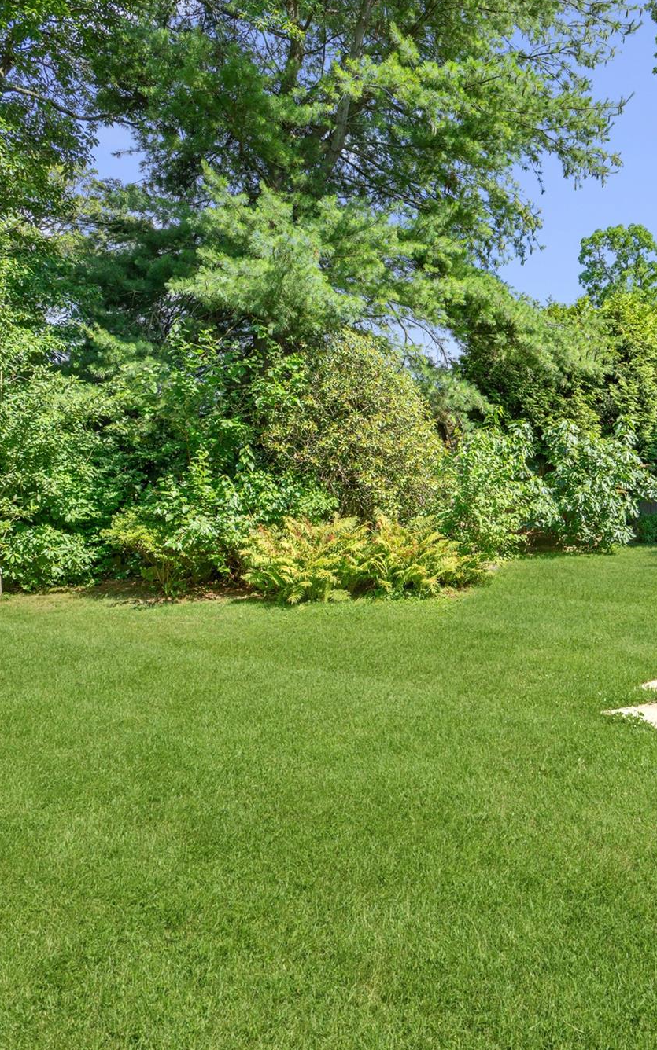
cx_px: 514
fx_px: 716
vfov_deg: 72.5
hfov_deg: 47.0
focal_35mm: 25
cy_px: 527
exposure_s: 1/200
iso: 100
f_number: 5.6
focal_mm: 16
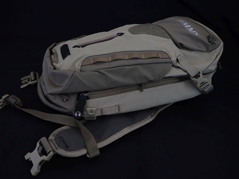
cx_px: 120
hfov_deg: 69.4
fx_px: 173
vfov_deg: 54.9
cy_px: 90
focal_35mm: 25
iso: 200
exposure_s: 1/30
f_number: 2
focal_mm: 4.5
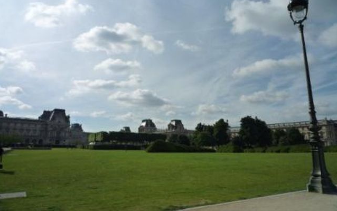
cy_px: 83
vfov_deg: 45.7
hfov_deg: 68.4
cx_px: 171
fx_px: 248
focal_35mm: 27
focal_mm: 4.4
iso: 160
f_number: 6.3
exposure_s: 1/800
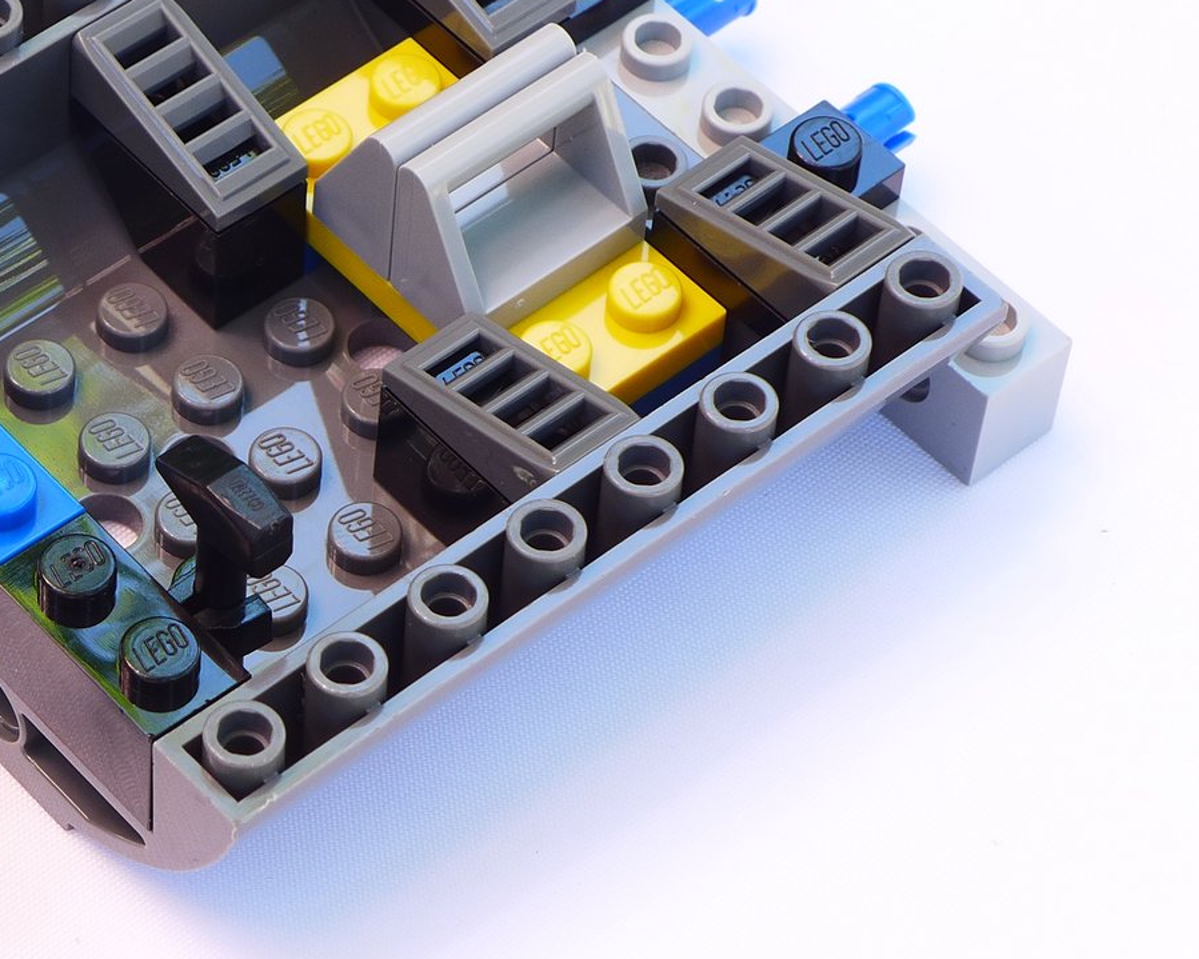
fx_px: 4897
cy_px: 464
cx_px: 93
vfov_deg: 11.2
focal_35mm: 138
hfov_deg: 13.8
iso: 80
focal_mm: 13.7
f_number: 4.5
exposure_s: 1/30
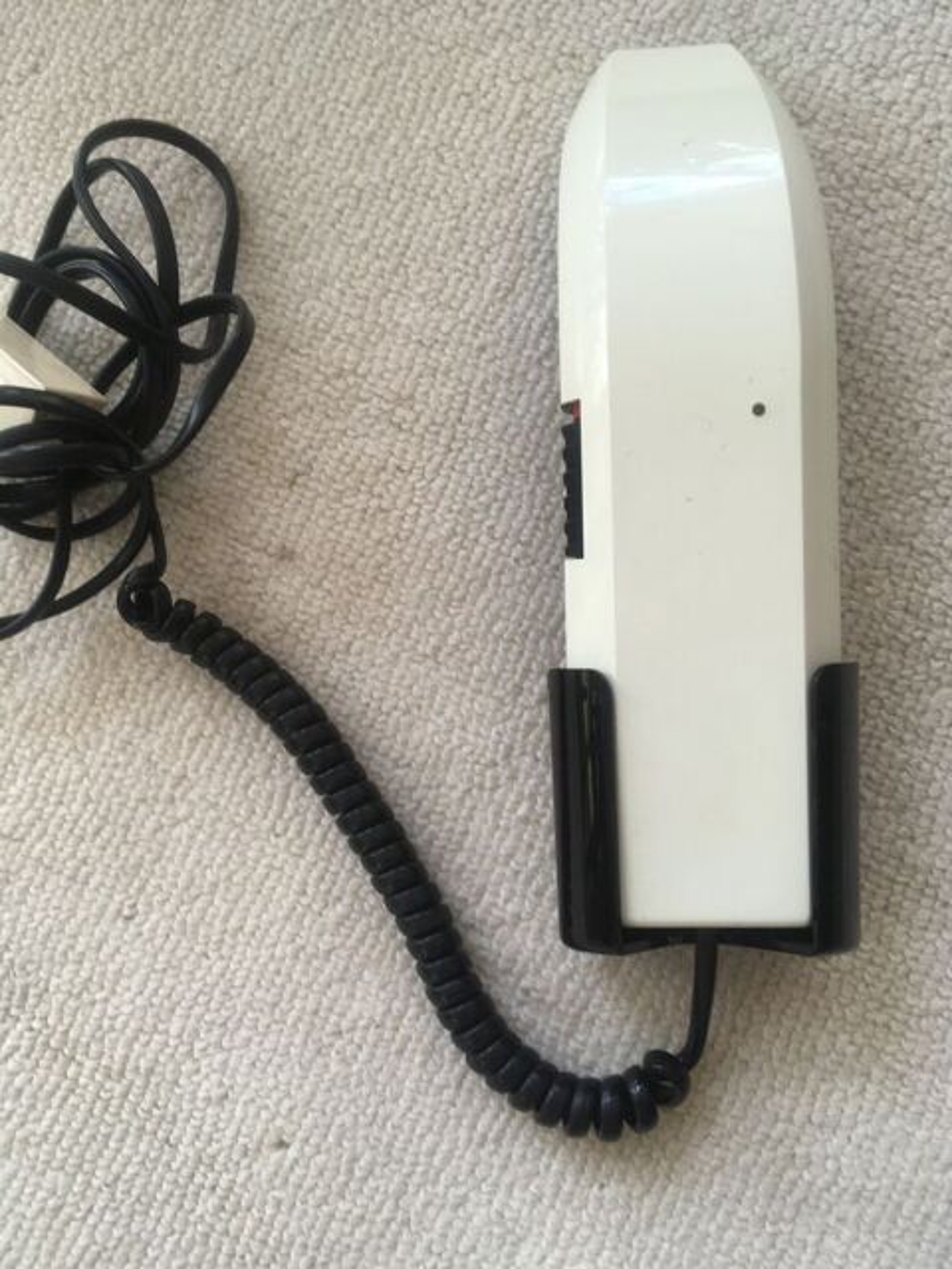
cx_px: 476
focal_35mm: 29
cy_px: 634
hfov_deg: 48.2
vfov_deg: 61.7
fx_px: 1063
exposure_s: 1/50
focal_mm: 4.15
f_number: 2.2
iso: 32
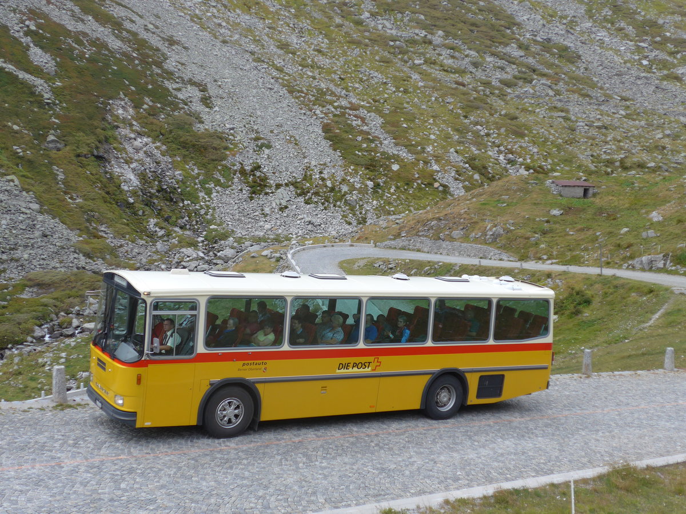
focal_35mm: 46
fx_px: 912
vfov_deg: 31.5
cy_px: 257
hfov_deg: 41.2
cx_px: 343
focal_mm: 9.5
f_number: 3
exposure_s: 1/500
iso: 80
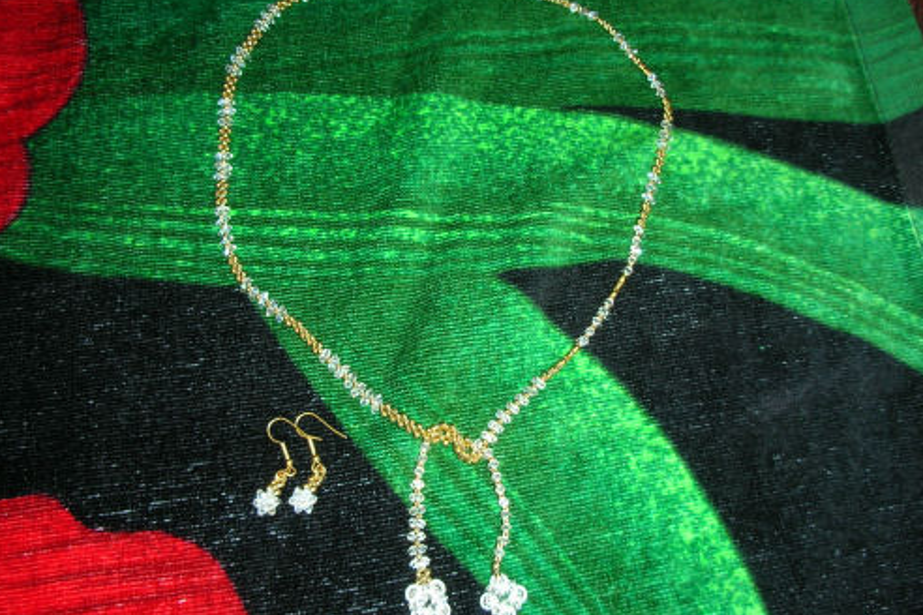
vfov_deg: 35.9
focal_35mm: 37
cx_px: 462
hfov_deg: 51.9
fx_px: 949
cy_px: 295
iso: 50
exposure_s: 1/60.1
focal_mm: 5.8
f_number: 3
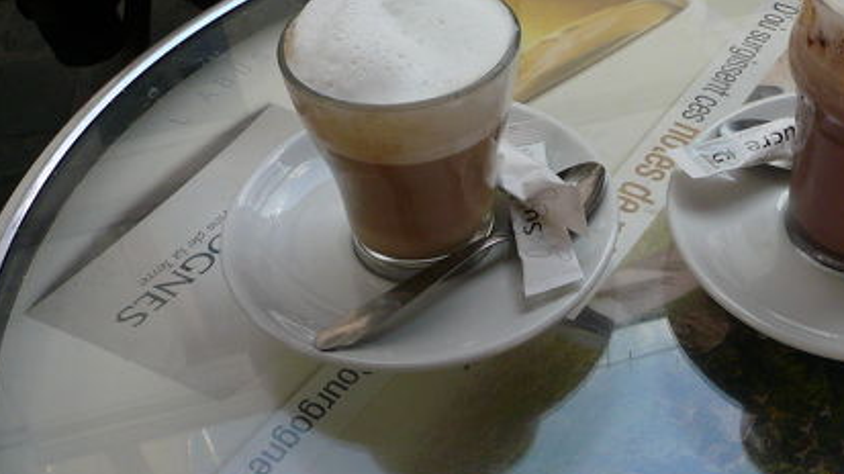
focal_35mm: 48
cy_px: 136
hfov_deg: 41.4
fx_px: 1074
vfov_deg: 24.7
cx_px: 654
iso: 100
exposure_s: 1/1000
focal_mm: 4.6
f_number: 2.8
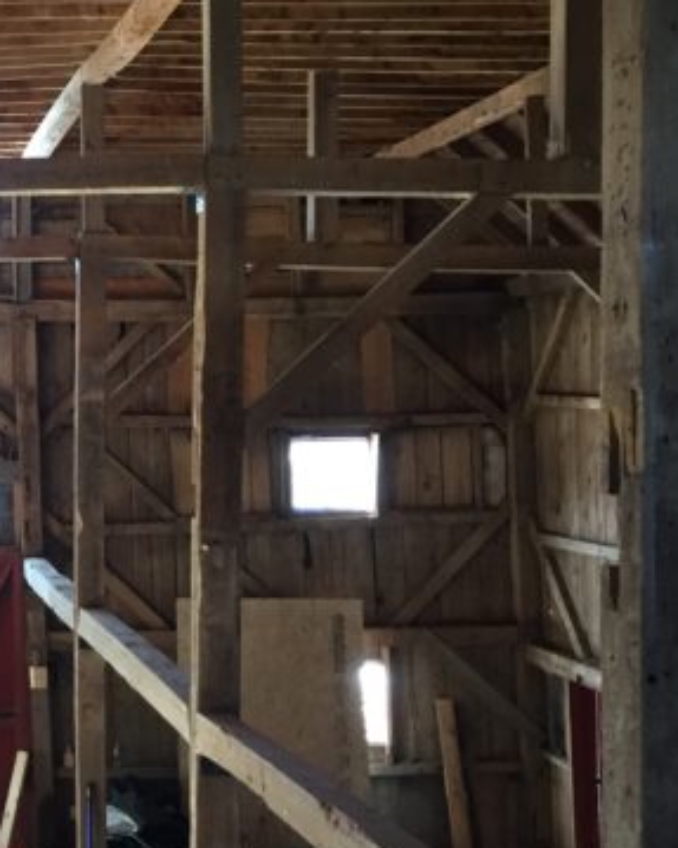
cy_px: 374
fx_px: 1782
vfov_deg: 26.8
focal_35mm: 71
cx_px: -158
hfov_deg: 20.1
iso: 125
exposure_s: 1/30
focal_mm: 4.15
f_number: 2.2
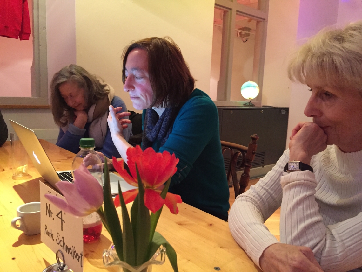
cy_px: 136
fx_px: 303
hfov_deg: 61.7
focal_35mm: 29
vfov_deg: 48.2
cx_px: 181
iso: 400
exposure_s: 1/17
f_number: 2.2
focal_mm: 4.15
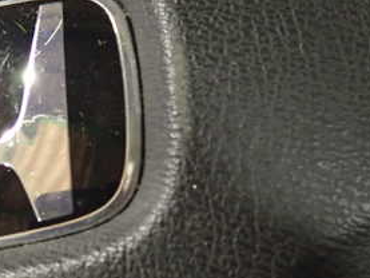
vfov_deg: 22.6
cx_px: 31
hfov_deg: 28.5
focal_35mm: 65
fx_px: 695
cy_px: 160
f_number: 2.3
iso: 400
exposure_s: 1/10
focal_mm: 5.4
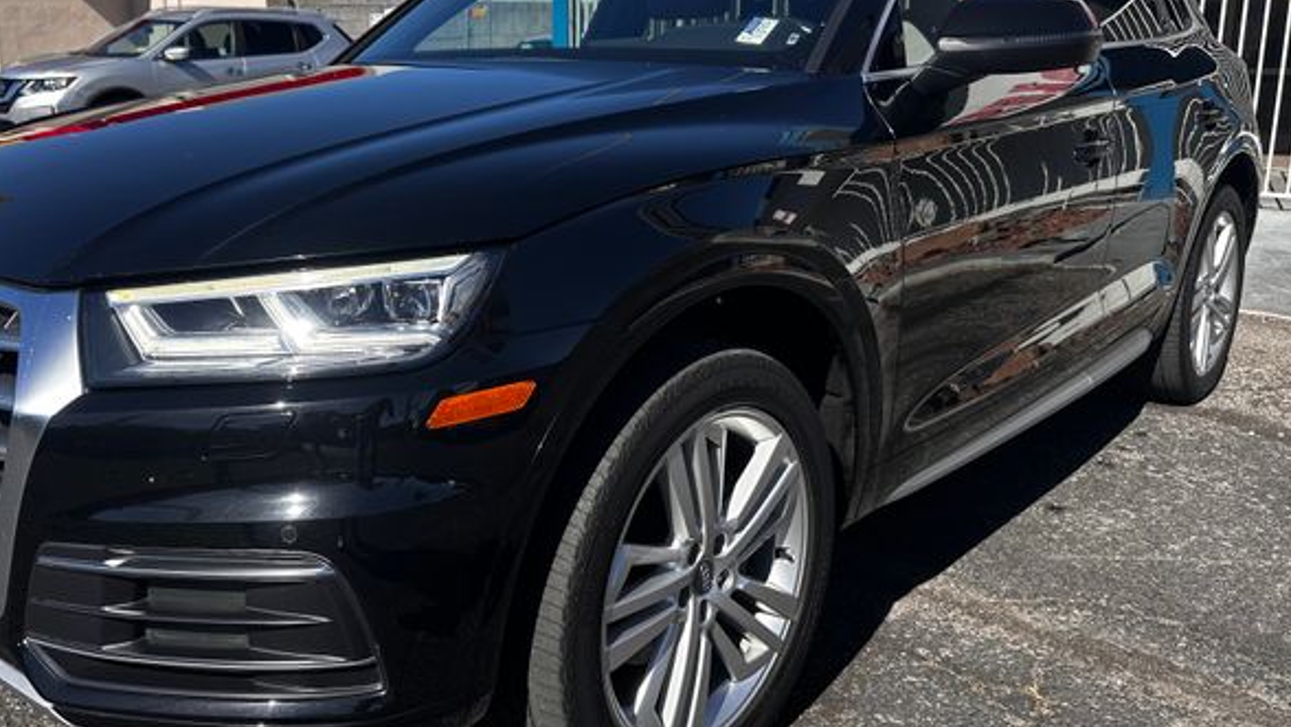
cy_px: 303
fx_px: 1096
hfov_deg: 60.4
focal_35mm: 32
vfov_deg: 36.6
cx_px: 509
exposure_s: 1/2591
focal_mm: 6.86
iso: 80
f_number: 1.78
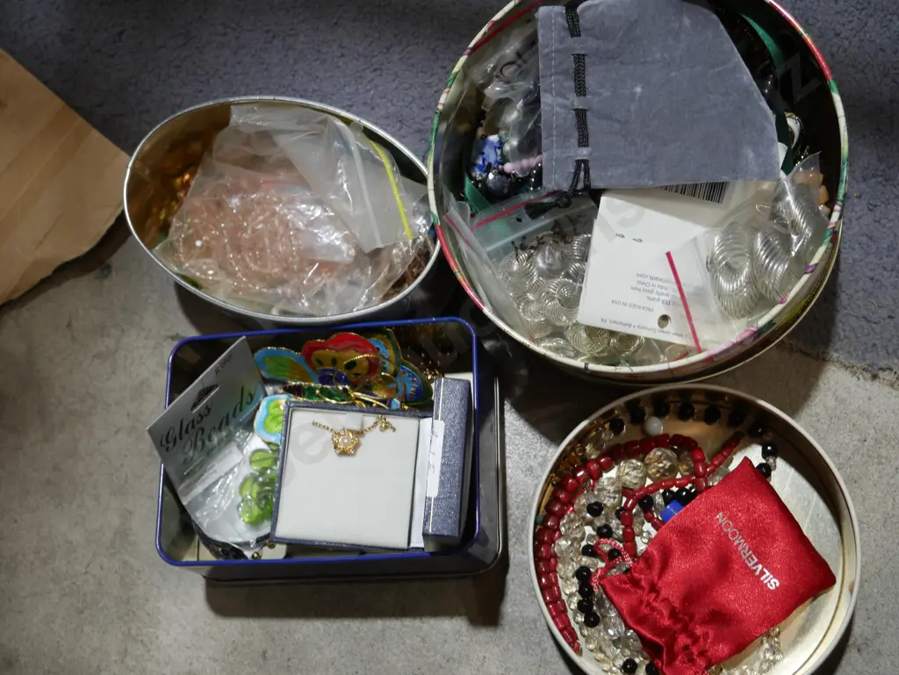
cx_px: 450
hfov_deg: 41.2
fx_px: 1195
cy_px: 338
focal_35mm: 46
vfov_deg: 31.5
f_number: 5.1
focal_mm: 23
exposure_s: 1/60
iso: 400
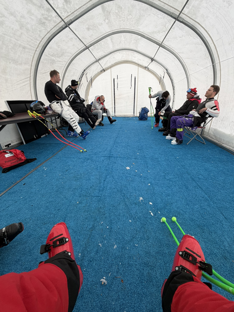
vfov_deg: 102.1
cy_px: 156
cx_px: 117
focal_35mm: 14
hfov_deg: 85.7
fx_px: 126
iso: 64
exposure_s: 1/121
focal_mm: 2.22
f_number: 2.2
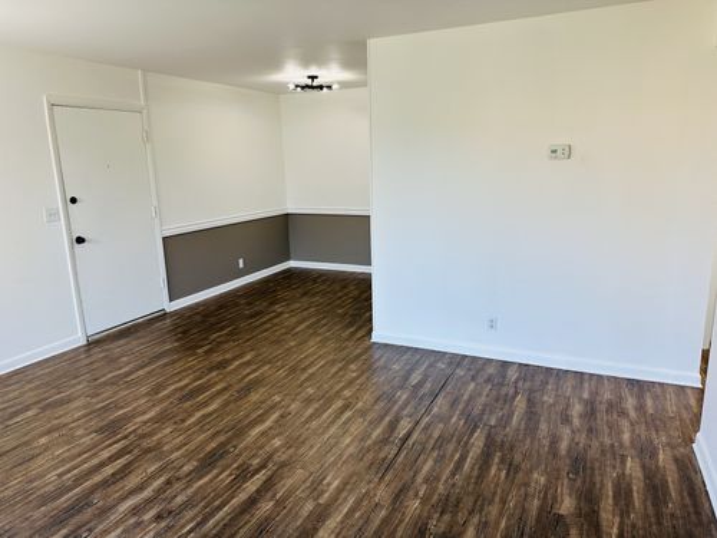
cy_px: 269
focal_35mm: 24
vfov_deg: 56.8
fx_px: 497
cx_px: 358
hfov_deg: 71.6
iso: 80
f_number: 1.78
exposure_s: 1/120
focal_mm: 6.86
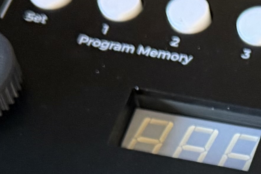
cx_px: 356
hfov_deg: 12.3
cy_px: 313
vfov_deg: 8.2
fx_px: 1167
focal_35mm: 161
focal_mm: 6.76
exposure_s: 1/60
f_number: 1.78
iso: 500
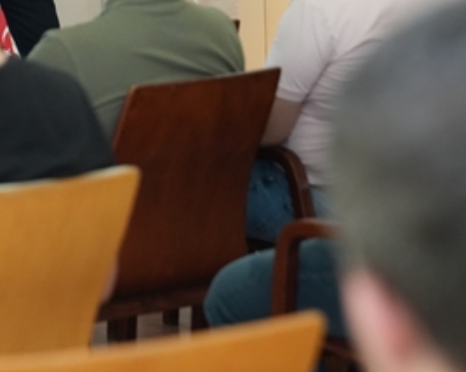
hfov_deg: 9.7
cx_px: -57
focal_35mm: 196
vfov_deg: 7.8
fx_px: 2701
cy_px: -86
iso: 4000
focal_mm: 70
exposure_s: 1/200
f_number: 2.8
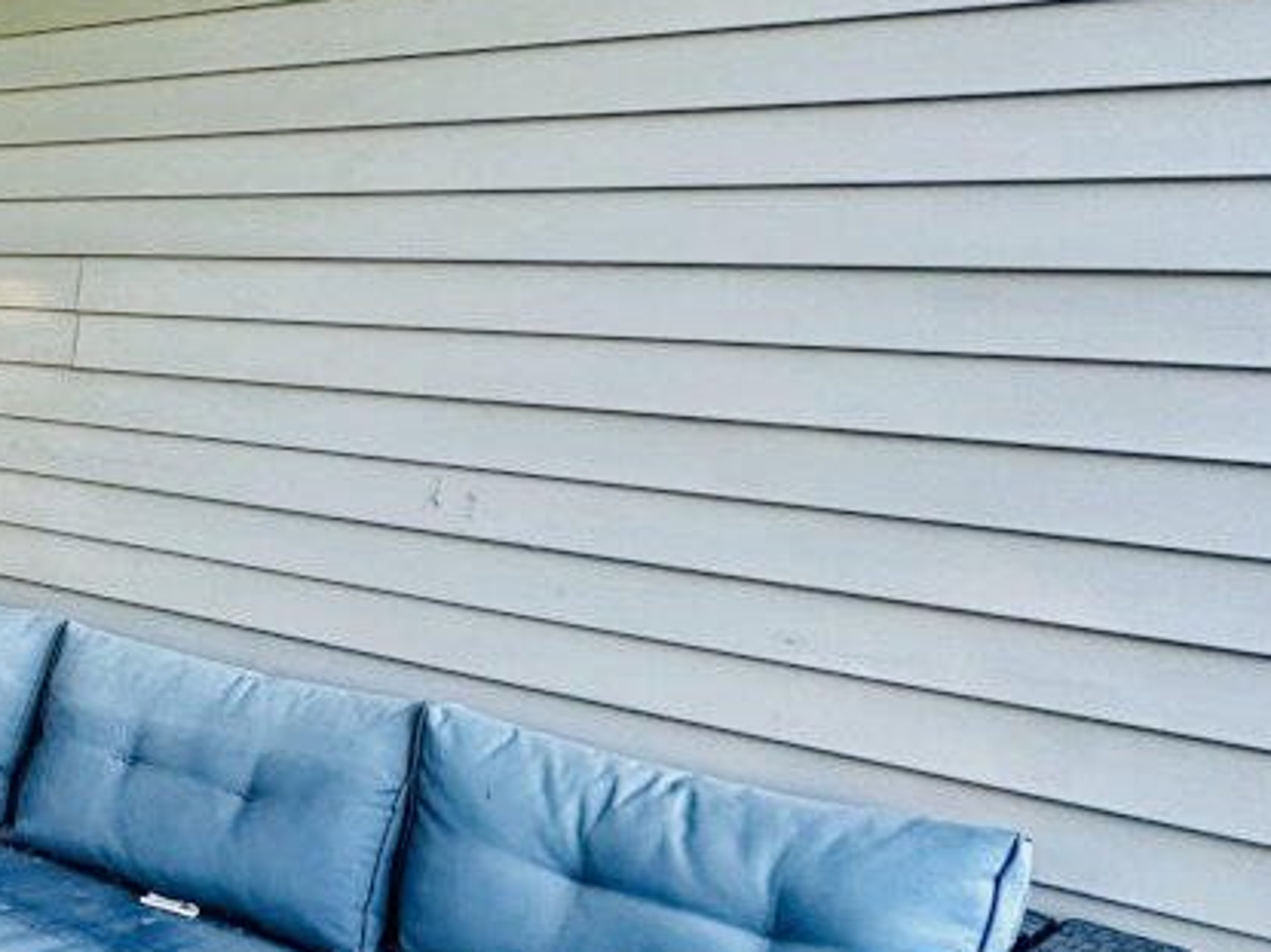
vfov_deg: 32.1
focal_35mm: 45
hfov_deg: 28.2
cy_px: 370
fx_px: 1652
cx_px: -623
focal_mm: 2.22
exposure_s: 1/99
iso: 160
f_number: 2.2
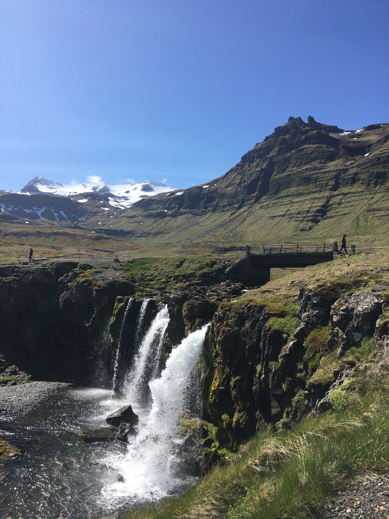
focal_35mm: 29
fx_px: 435
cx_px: 194
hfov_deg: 48.2
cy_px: 260
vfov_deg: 61.7
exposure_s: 1/1603
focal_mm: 4.15
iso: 25
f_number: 2.2
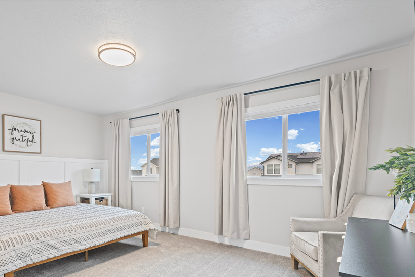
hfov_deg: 82.6
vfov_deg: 61.2
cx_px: 159
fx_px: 231
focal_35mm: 20
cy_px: 170
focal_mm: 16
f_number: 9
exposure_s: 1/1.25
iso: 125
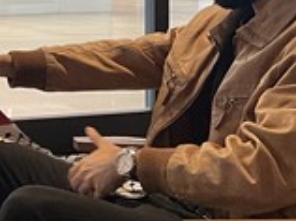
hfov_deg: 13.8
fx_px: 1042
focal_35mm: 122
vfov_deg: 11.6
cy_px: -113
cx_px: -287
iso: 100
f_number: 1.6
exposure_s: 1/50
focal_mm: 4.2
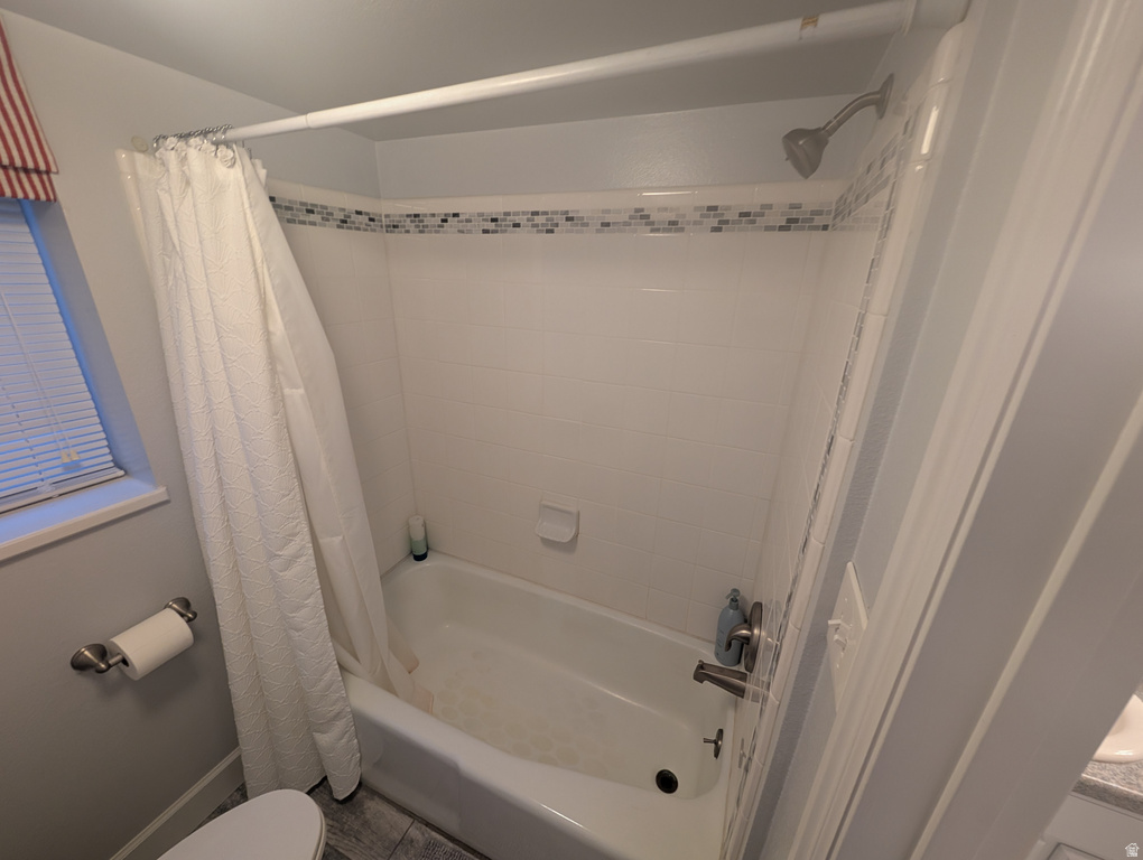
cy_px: 430
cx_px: 572
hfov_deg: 110.5
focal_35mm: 12
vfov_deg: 94.6
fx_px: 397
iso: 83
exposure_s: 1/30
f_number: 1.7
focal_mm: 2.02
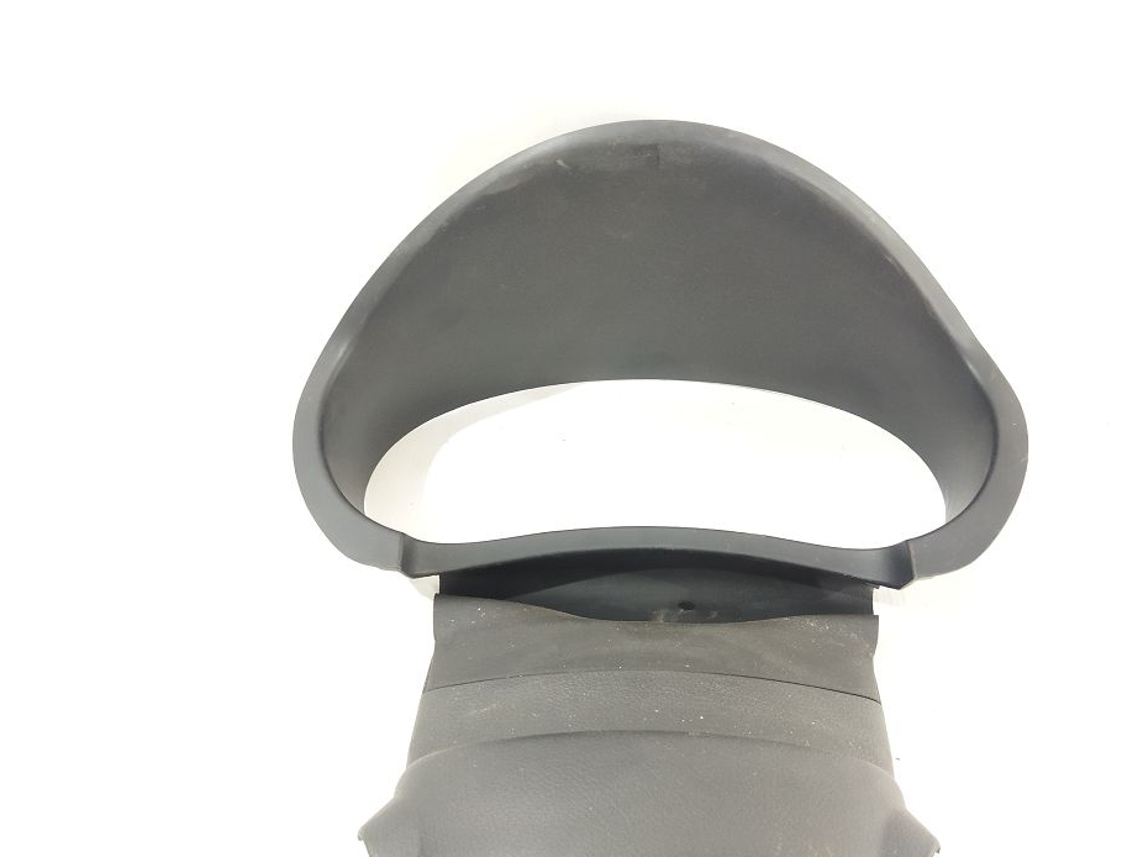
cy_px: 543
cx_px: 654
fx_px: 1155
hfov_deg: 52.5
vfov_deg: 40.4
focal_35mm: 35
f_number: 1.79
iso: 441
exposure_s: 1/33
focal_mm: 4.71
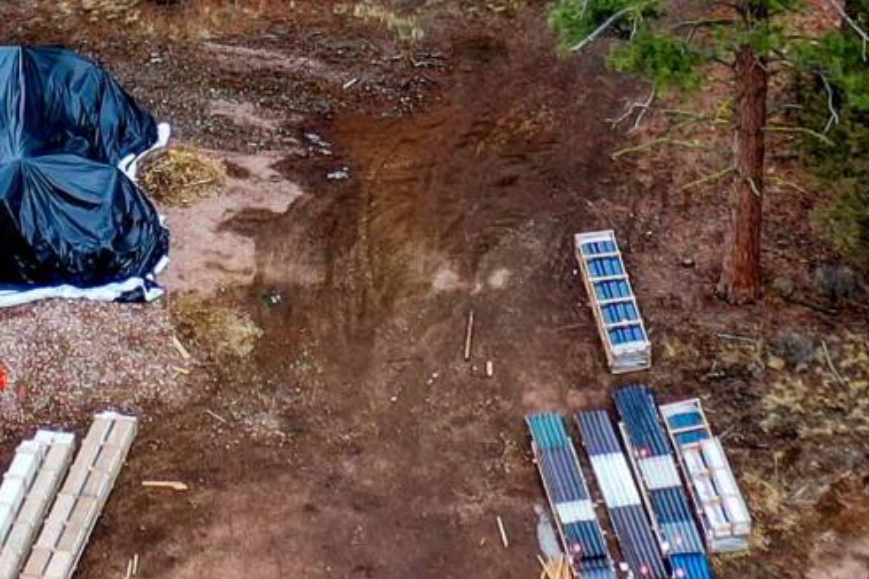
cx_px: 50
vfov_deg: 7.9
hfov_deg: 11.9
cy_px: -312
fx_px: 4126
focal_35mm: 171
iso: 100
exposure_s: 1/50
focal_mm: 10.26
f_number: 3.5
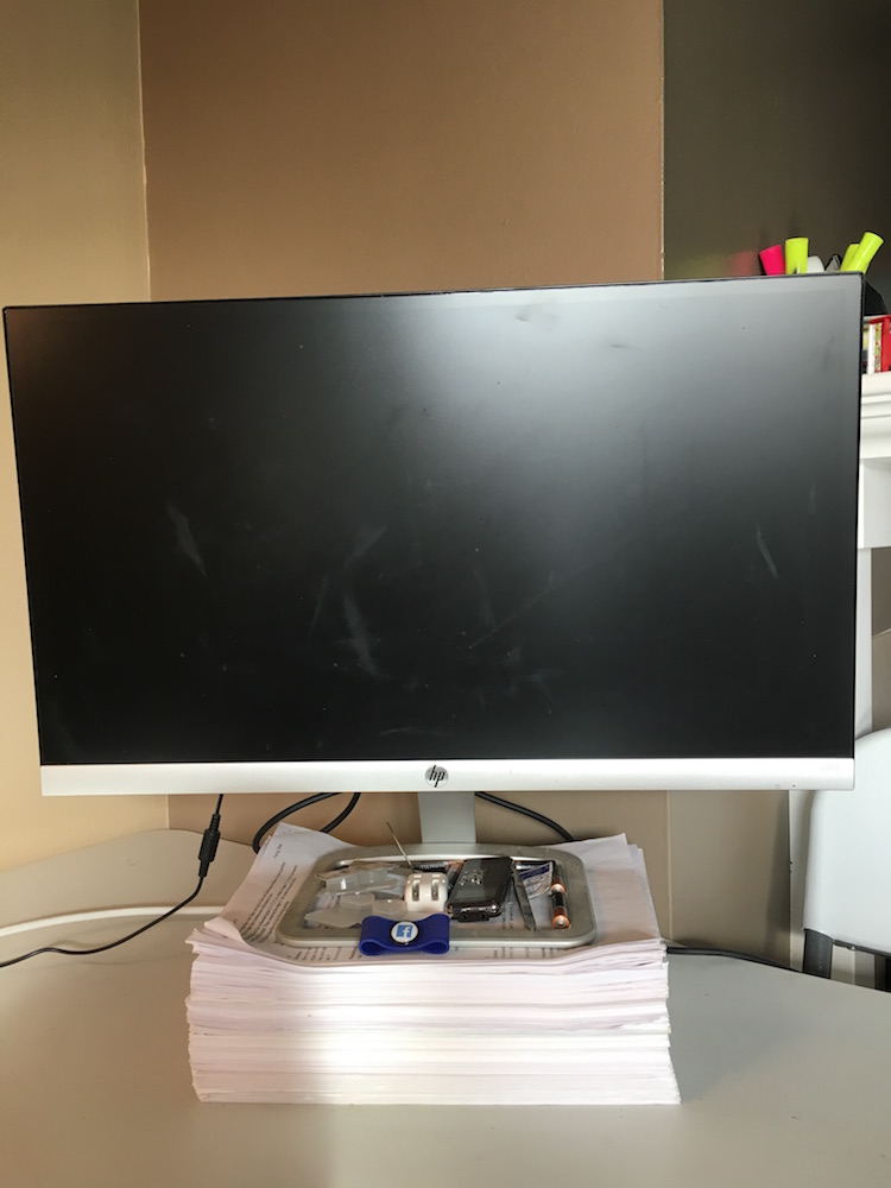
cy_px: 594
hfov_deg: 48.2
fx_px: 995
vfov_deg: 61.7
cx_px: 446
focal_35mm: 29
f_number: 2.2
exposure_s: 1/30
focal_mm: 4.15
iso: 25
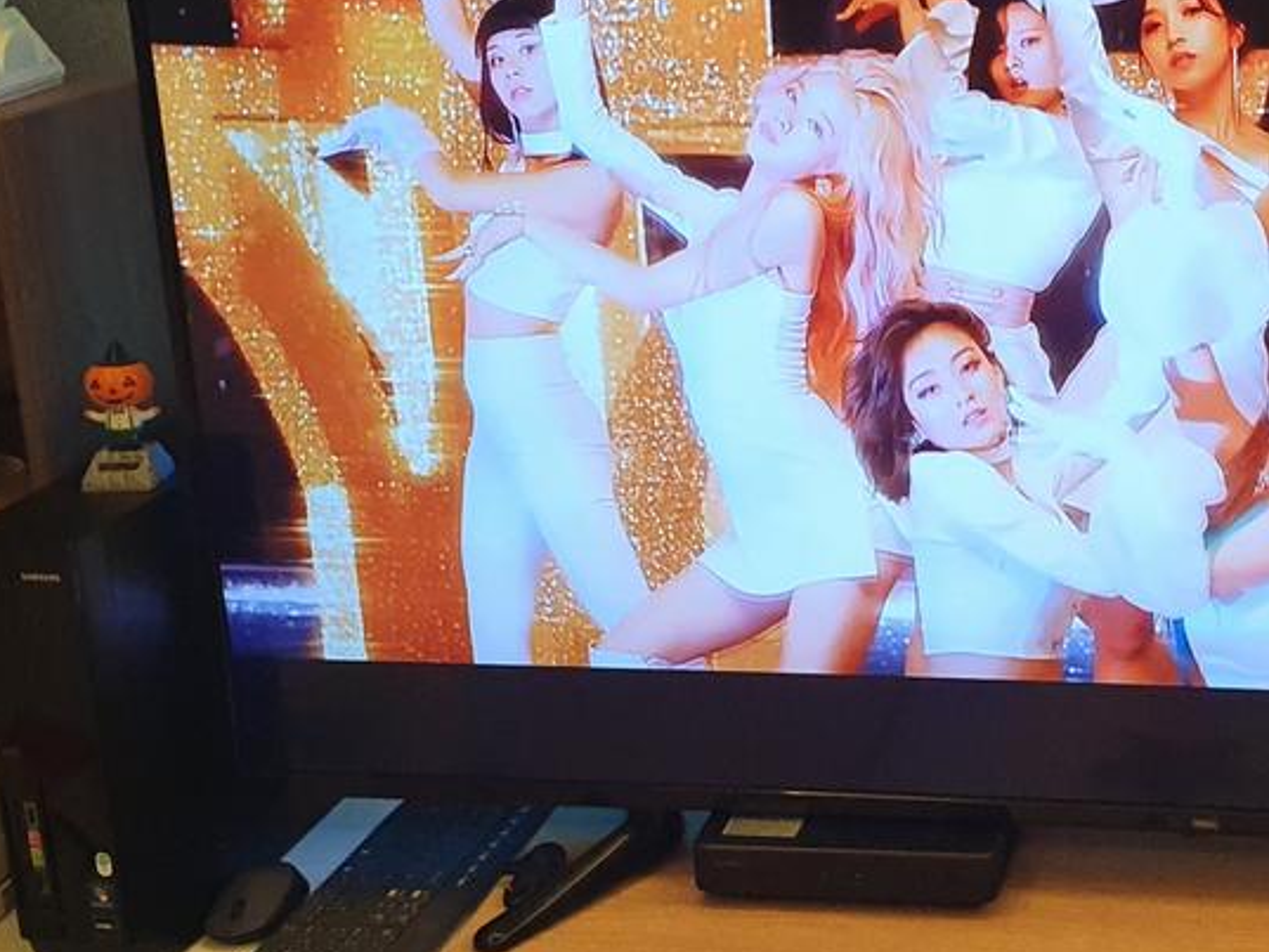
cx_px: 969
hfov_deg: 30.6
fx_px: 2273
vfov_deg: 23.7
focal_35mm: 62
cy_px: 513
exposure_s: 1/120
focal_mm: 4.32
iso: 320
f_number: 2.4
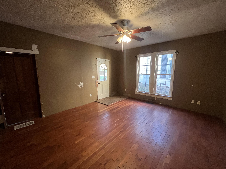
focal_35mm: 13
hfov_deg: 106.2
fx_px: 85
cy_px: 84
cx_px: 113
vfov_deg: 89.9
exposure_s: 1/60
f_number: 1.8
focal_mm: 1.57
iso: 400
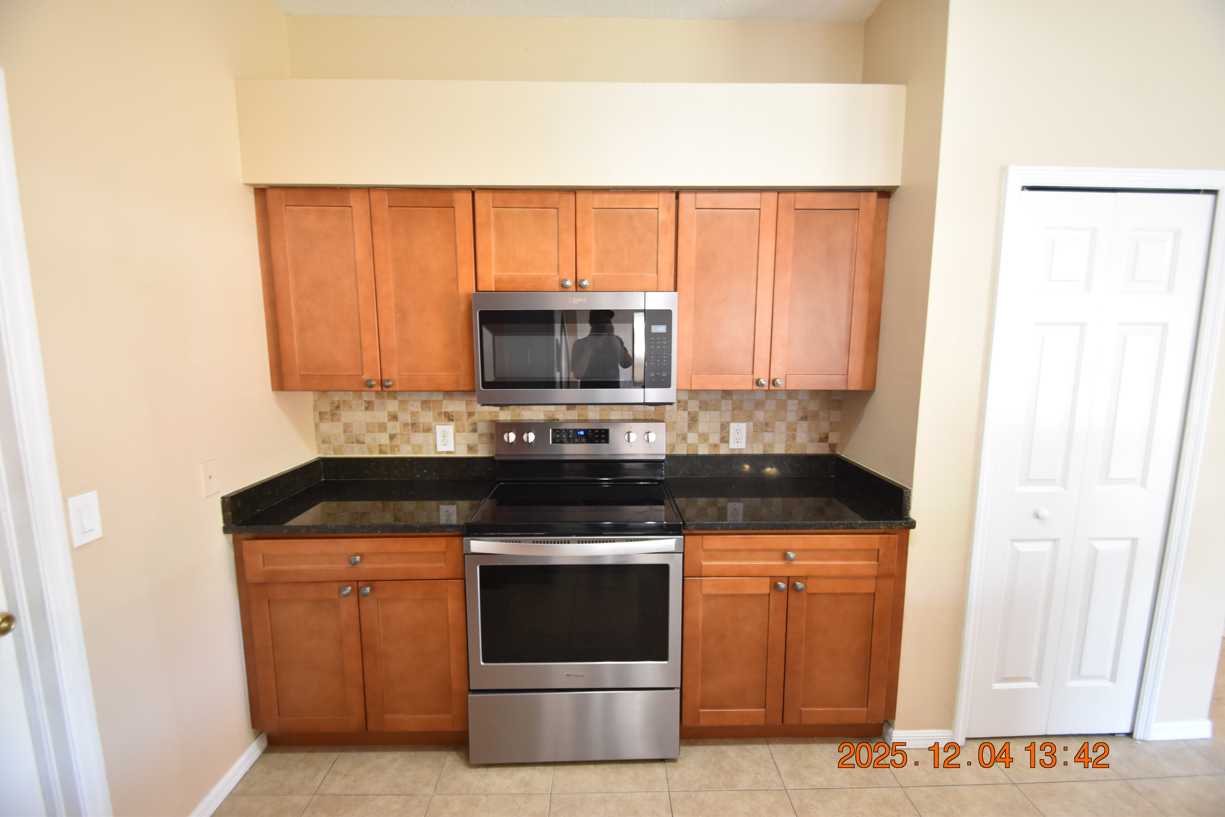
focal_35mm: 15
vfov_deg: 77.3
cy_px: 408
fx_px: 510
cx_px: 612
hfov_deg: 100.4
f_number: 3.5
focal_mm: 10
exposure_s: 1/20
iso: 800
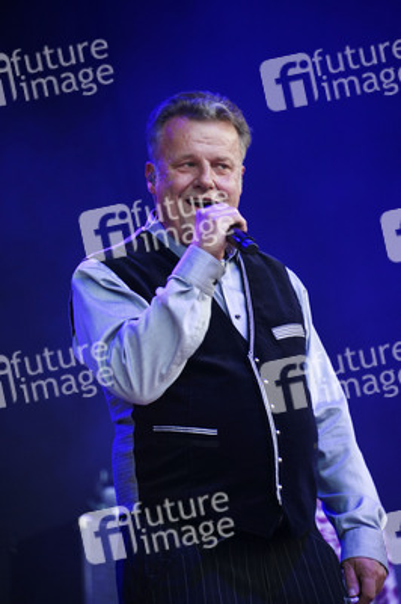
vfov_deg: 6.9
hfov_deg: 4.6
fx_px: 5021
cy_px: 302
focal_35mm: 300
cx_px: 200
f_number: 5.6
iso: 640
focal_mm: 300
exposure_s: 1/200
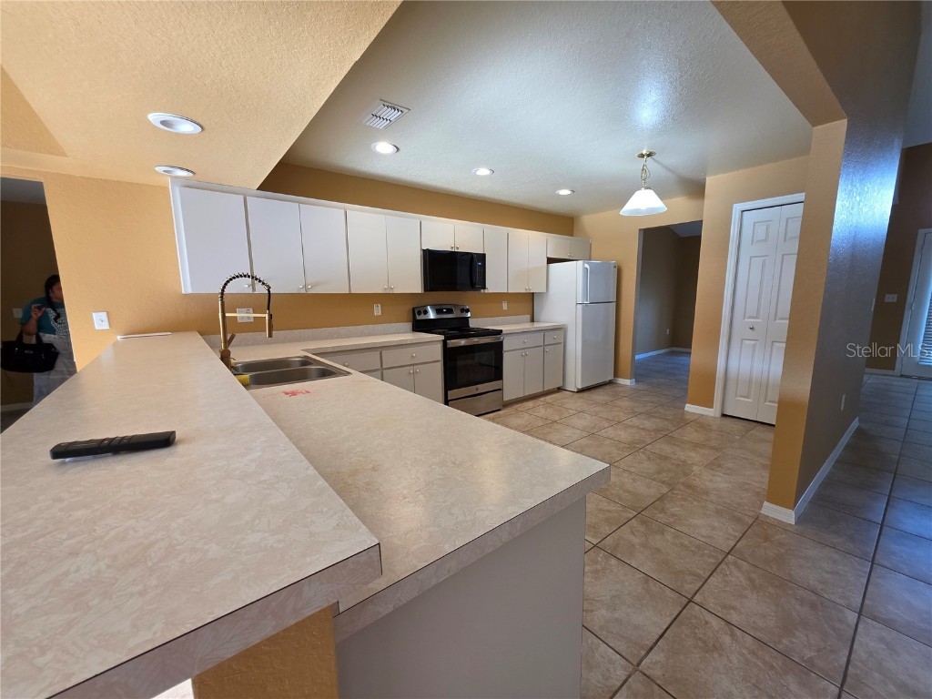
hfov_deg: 106.2
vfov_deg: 89.9
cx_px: 466
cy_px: 350
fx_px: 350
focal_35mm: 13
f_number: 1.9
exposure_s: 1/120
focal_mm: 2.2
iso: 160
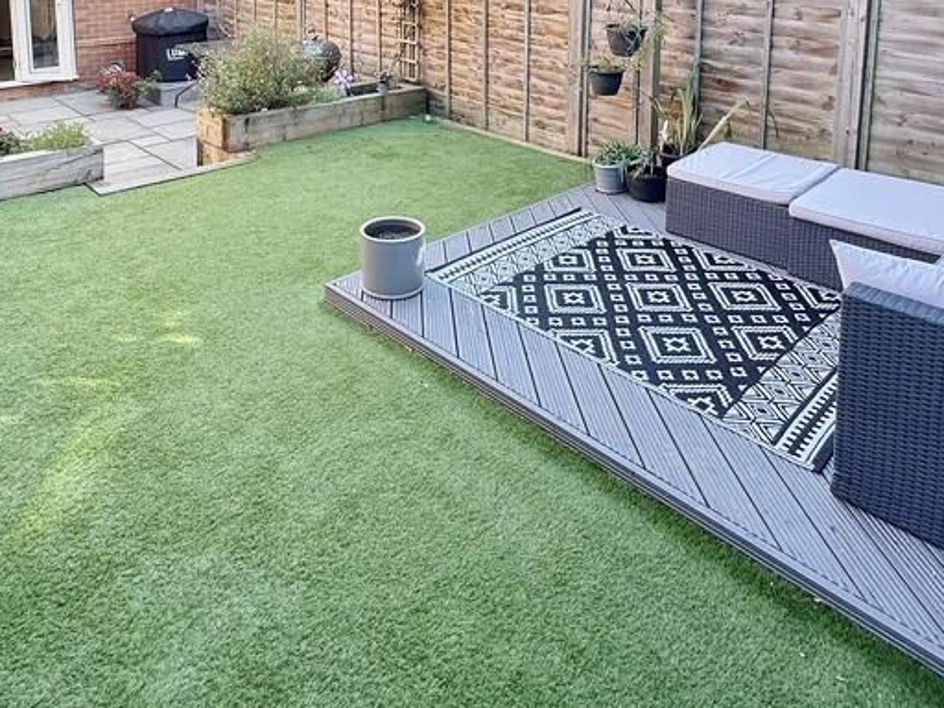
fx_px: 764
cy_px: 22
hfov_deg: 63.4
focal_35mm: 28
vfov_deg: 43.6
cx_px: 450
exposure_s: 1/169
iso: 40
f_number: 2.2
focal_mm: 2.22
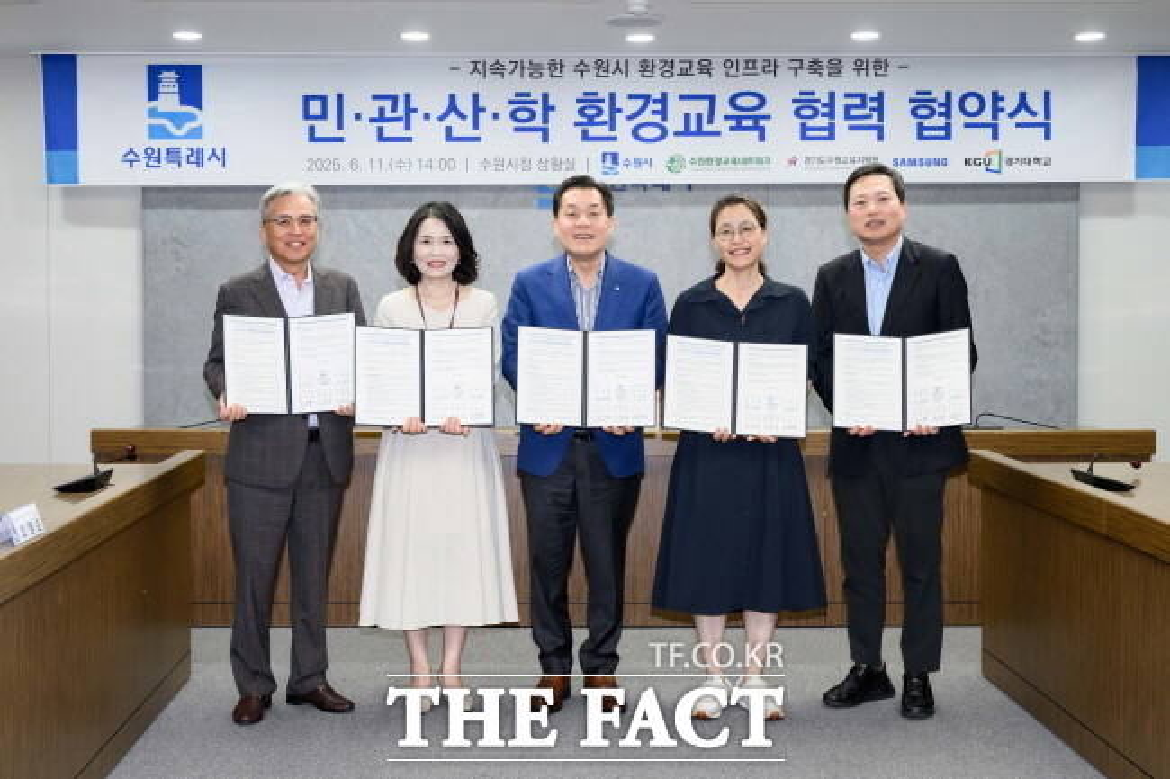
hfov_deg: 49.6
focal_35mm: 39
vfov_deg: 34.2
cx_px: 585
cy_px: 390
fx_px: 1267
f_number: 6.3
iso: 1250
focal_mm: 39
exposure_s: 1/200
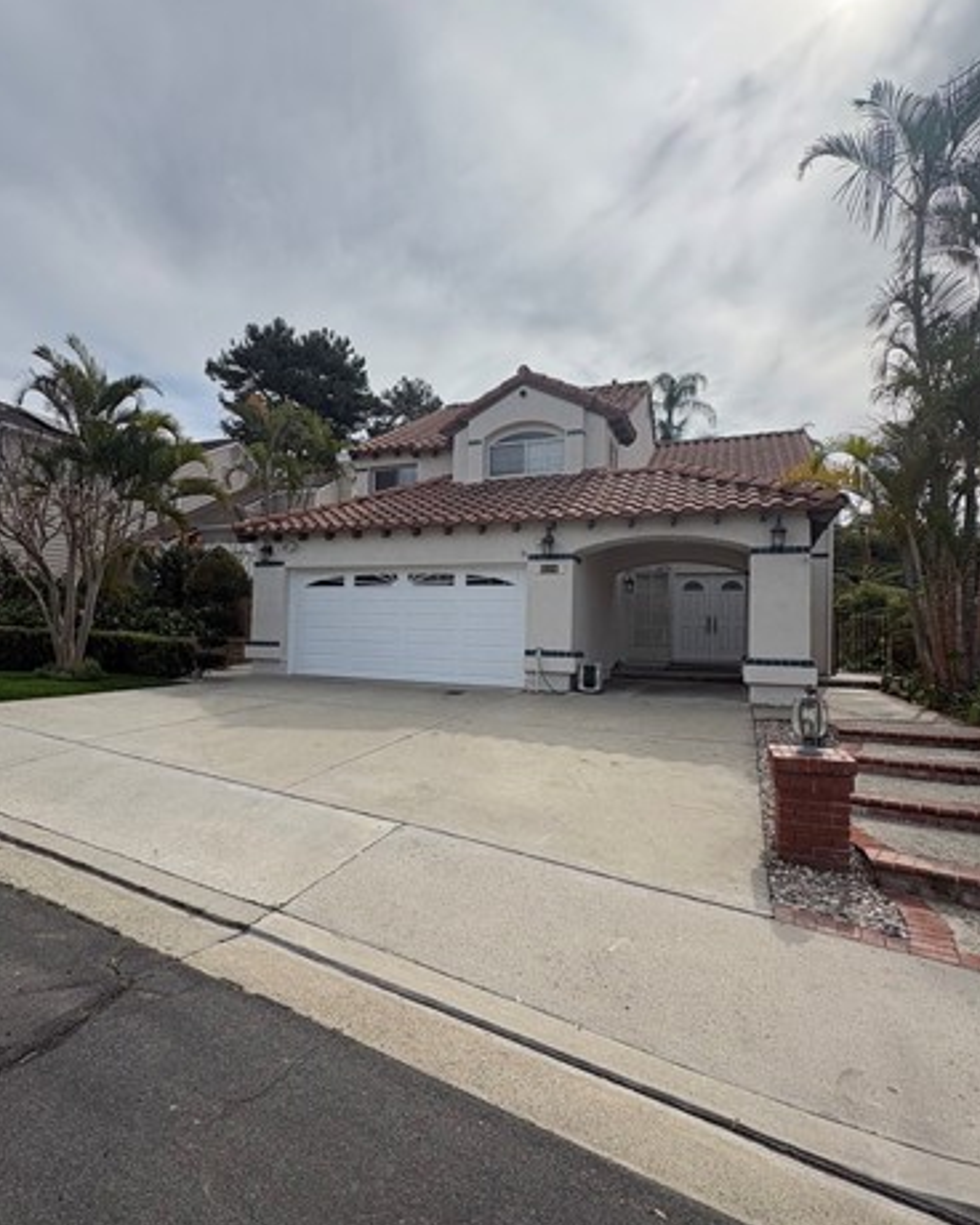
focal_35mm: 19
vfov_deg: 83.3
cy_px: 607
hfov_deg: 70.4
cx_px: 415
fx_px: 689
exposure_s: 1/2770
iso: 50
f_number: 2.2
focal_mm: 2.22
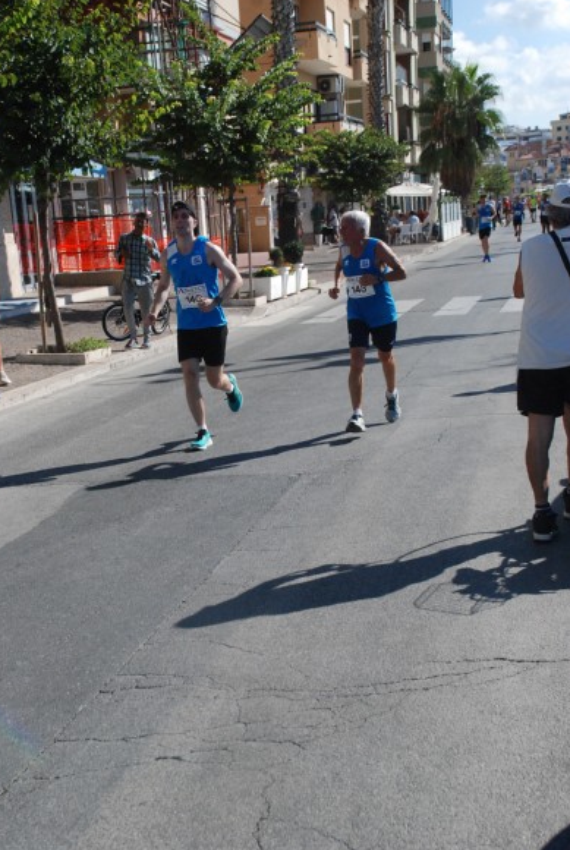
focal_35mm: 59
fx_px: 1395
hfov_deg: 23.1
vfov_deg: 33.9
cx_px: 279
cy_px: 435
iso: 1000
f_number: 8
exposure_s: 1/2000
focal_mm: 38
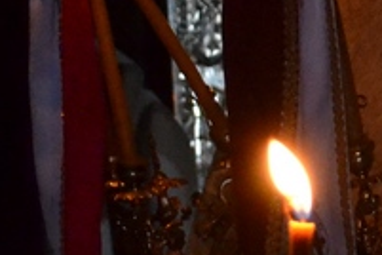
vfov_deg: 4.8
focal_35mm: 286
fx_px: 3035
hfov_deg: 7.1
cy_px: -63
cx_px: 528
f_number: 4.8
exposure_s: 1/50
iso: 3200
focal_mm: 32
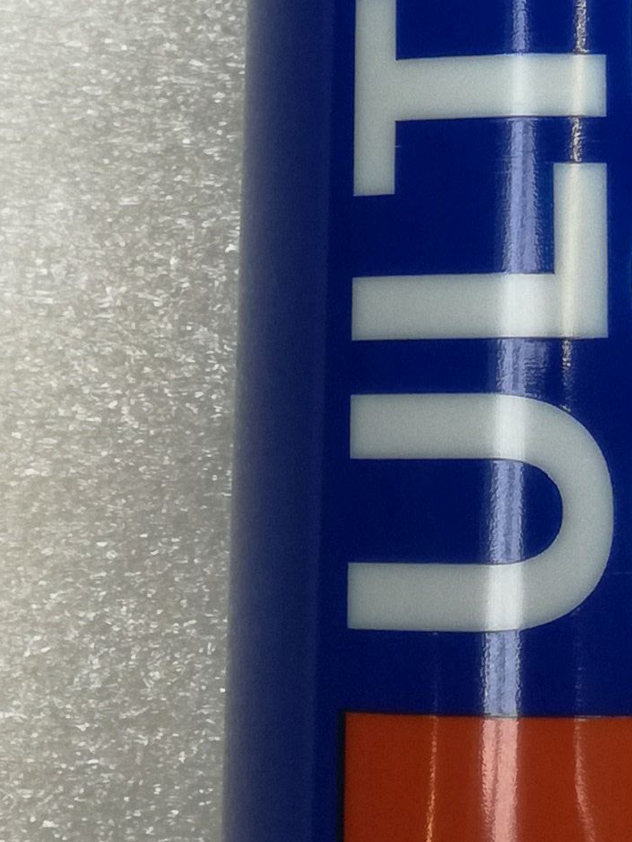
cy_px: -186
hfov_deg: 12.3
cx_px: 587
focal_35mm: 119
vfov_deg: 15.9
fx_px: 2897
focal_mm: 3.79
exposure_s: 1/100
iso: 64
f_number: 2
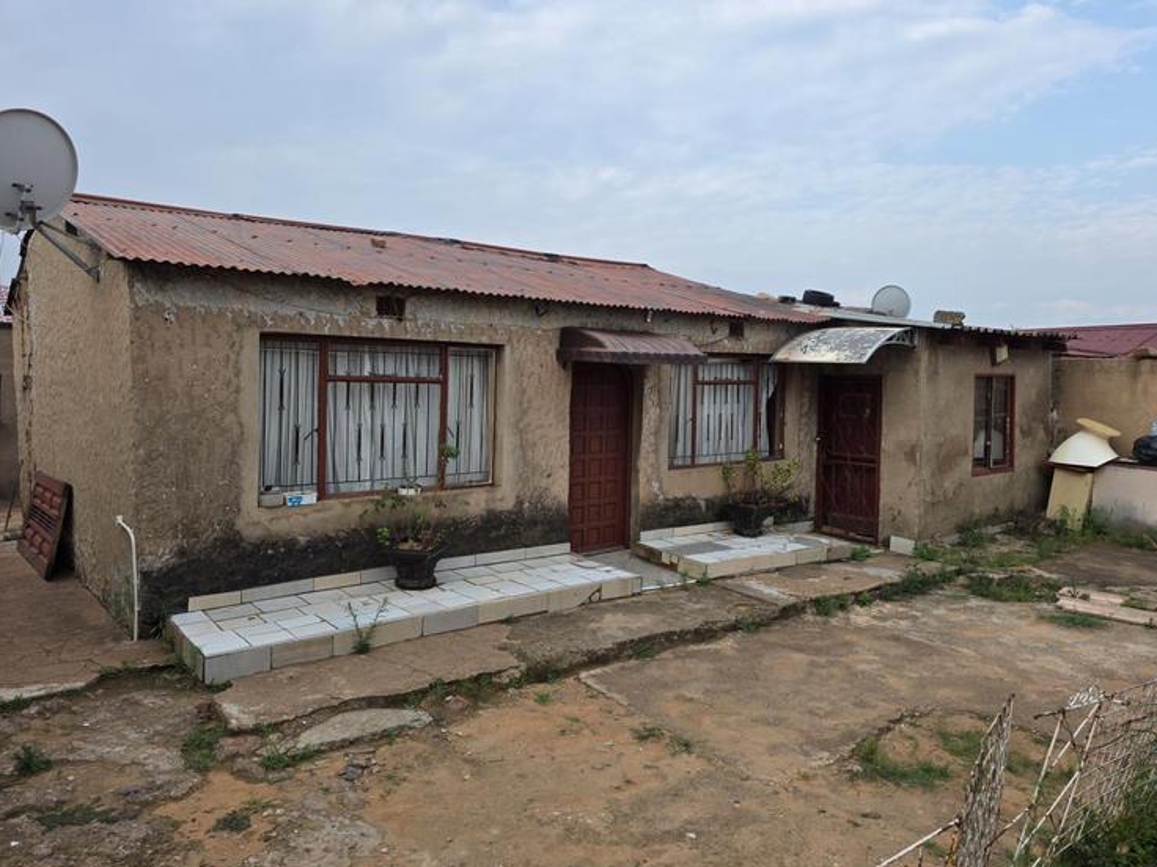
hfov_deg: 69.3
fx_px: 836
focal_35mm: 25
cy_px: 421
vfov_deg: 54.9
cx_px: 615
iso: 80
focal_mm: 6.3
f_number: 1.7
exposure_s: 1/2921
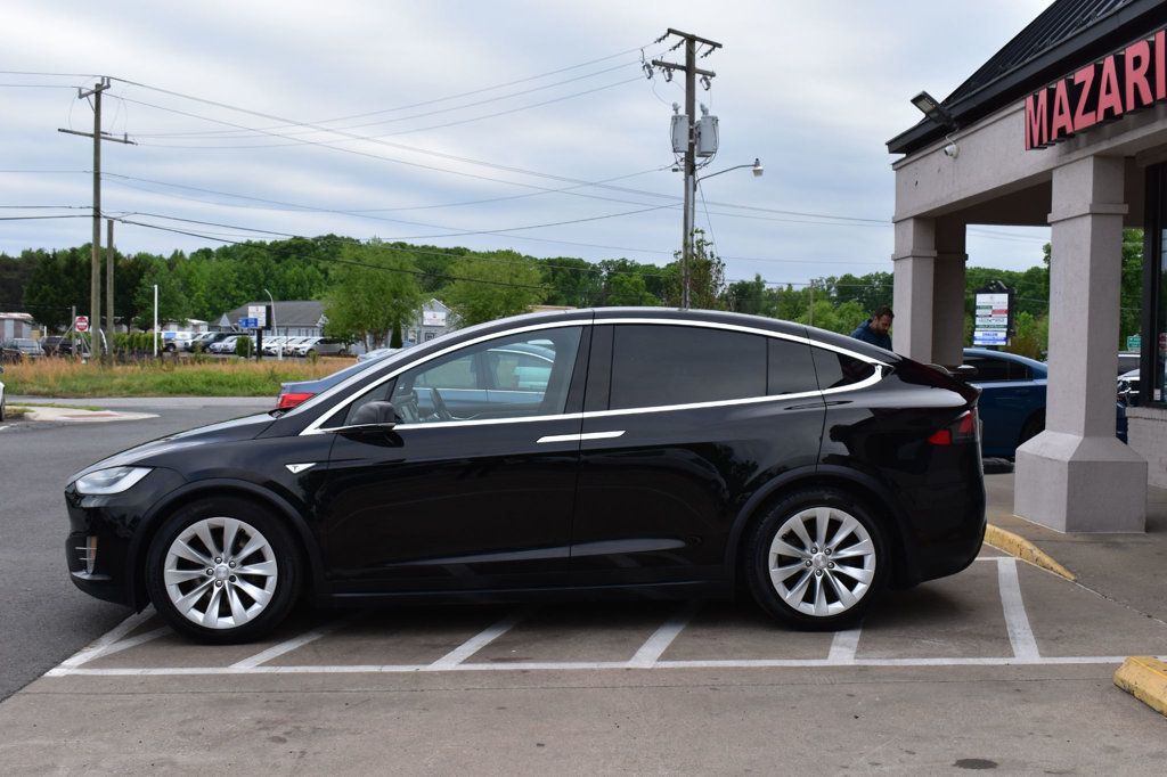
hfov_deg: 46.4
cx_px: 584
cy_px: 388
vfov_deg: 31.9
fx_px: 1361
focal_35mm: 42
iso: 400
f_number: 10
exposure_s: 1/250
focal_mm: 28
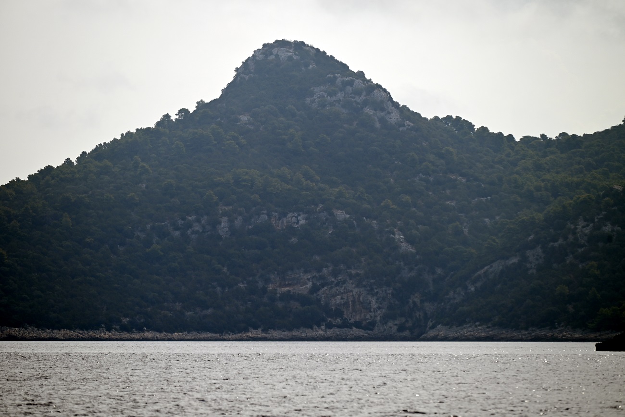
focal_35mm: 230
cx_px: 312
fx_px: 3993
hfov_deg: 8.9
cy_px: 208
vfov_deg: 6.0
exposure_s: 1/1250
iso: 100
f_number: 6.3
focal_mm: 230
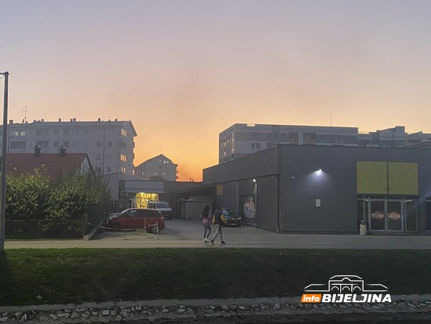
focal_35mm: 35
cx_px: 147
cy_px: 166
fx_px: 436
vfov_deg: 40.7
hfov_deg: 51.7
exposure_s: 1/60
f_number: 1.8
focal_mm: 4.25
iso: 200
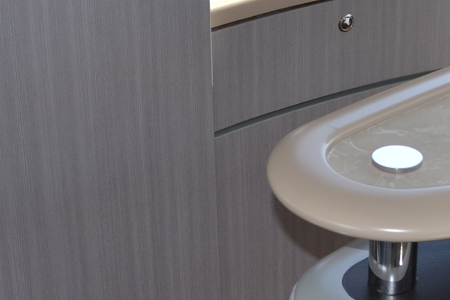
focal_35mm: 95
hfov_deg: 20.5
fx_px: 1187
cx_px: 493
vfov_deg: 14.2
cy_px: 28
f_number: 4
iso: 160
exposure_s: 1/125
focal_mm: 18
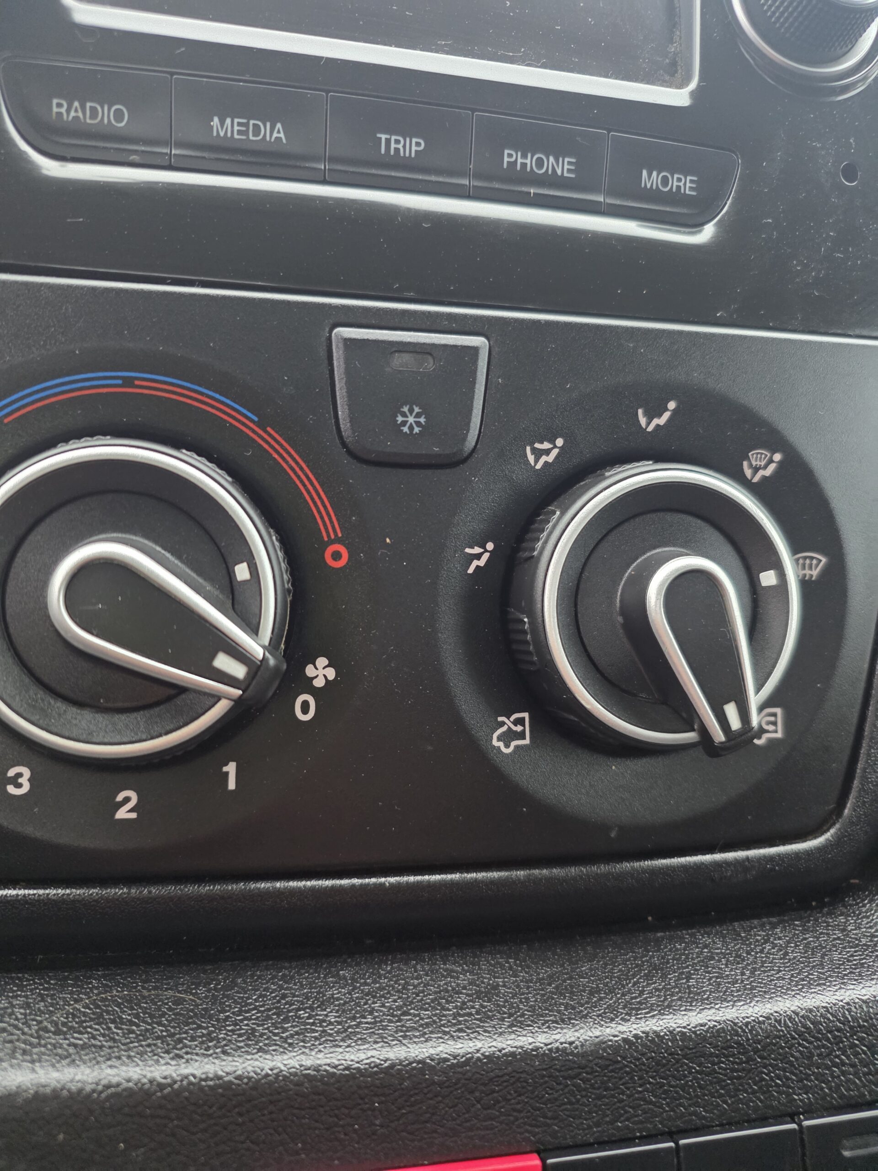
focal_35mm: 23
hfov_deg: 58.9
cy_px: 586
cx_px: 439
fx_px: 778
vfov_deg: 73.9
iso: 400
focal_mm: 6.25
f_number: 1.7
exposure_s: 1/100
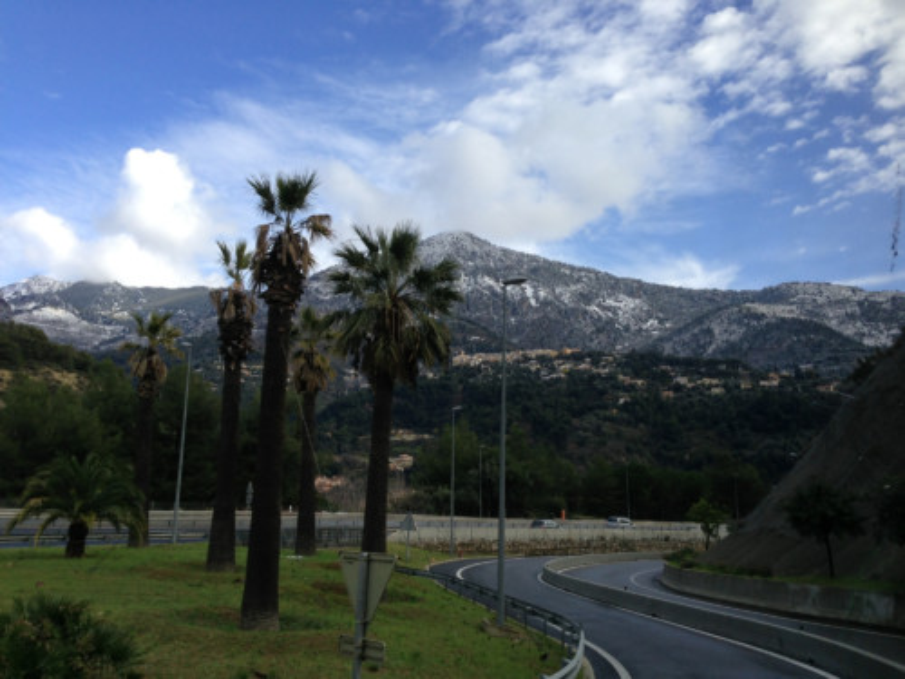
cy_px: 340
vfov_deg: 42.9
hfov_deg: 55.4
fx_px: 863
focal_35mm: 33
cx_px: 452
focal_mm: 4.13
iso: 50
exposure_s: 1/272
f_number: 2.4
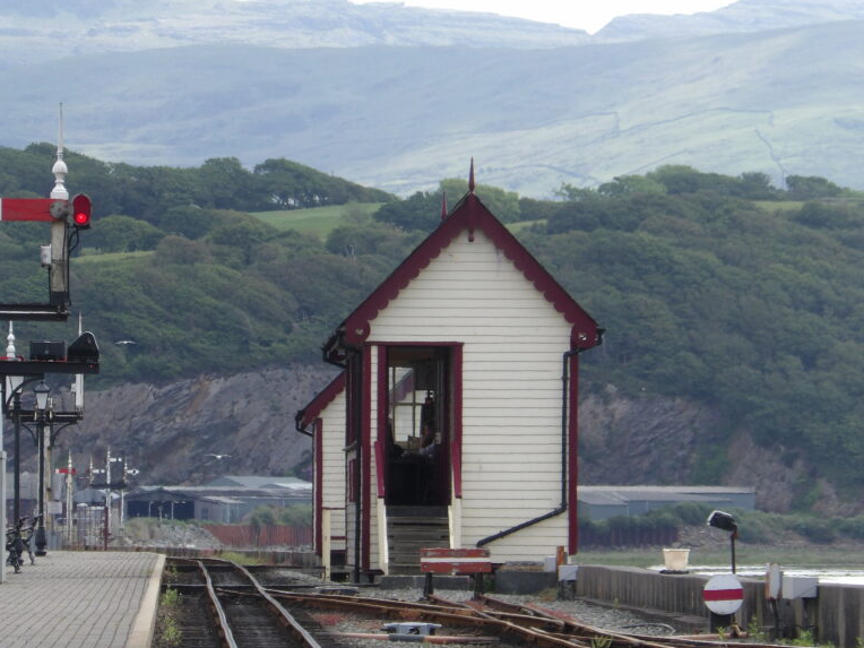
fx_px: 8861
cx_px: 430
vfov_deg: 4.2
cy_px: 418
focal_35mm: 355
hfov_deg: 5.6
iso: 100
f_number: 4.9
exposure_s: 1/276
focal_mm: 47.6
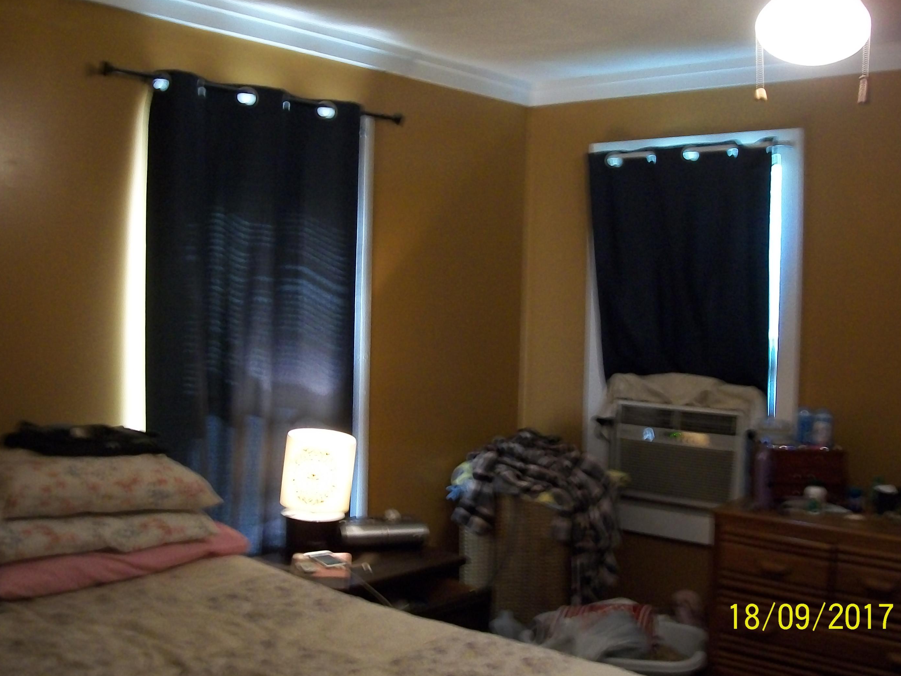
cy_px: 333
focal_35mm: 39
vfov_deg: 36.8
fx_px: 1015
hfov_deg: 47.9
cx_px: 456
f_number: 2.7
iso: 240
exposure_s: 1/10
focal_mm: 6
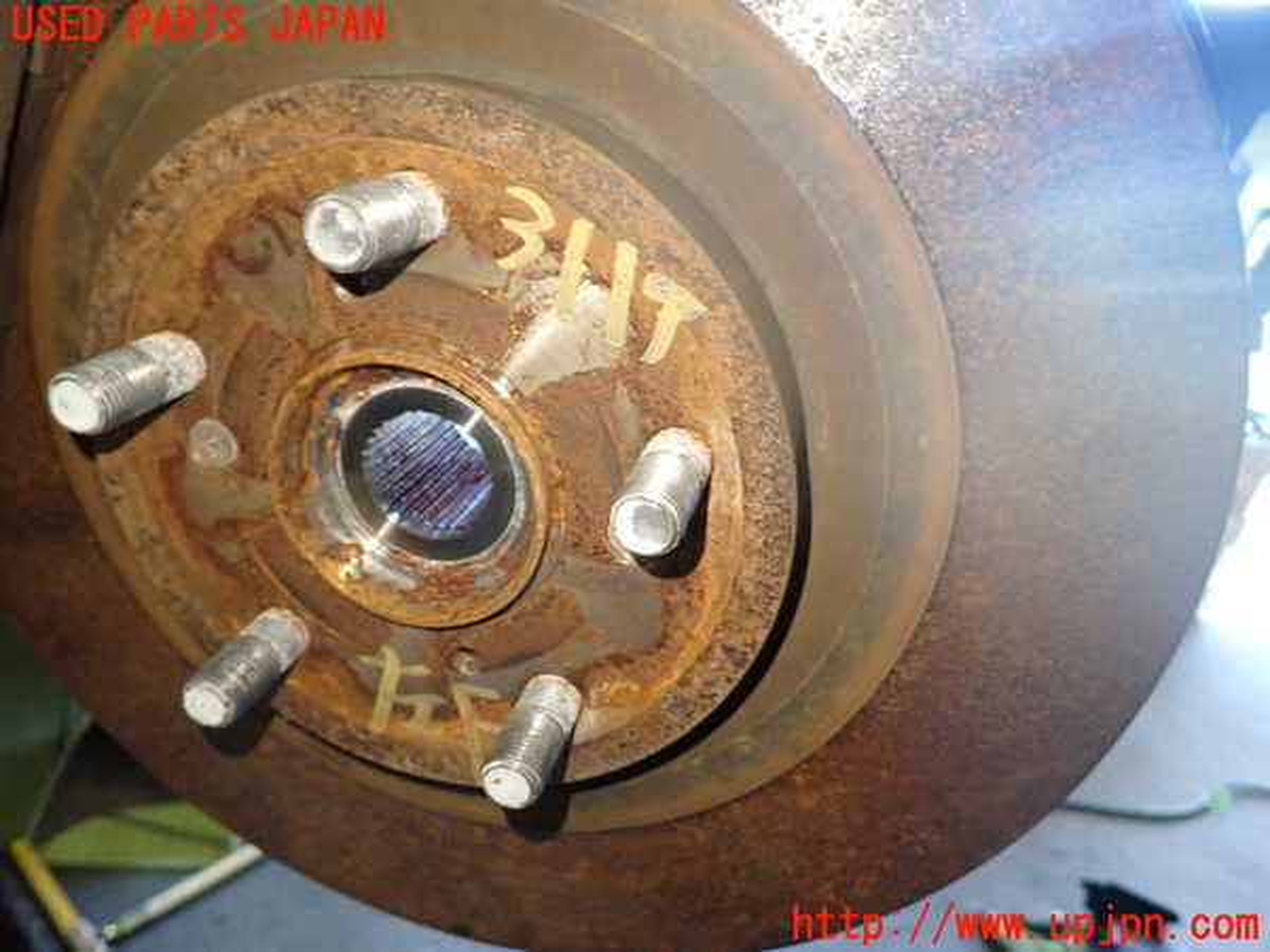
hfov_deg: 69.4
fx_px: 917
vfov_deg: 54.9
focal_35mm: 25
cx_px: 635
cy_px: 476
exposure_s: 1/30
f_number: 2
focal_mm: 4.5
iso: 400
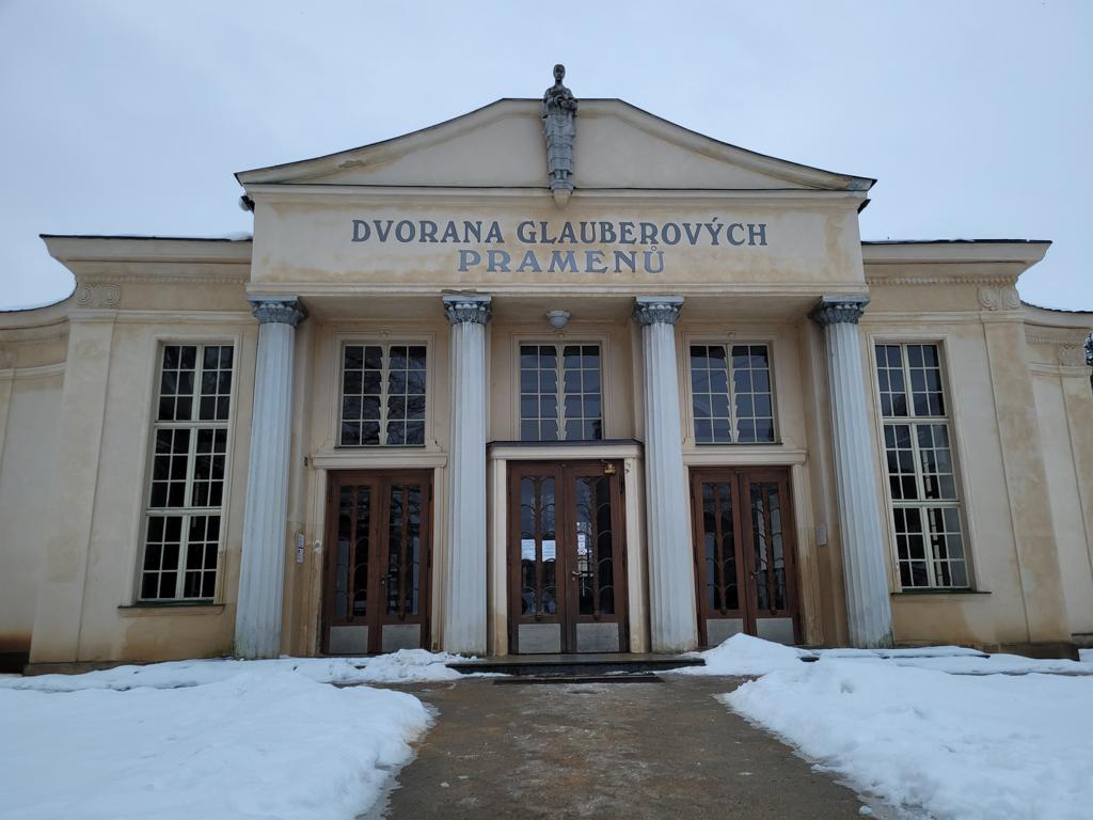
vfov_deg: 53.1
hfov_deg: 67.3
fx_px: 821
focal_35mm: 26
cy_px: 410
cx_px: 546
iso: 64
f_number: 1.8
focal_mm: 5.4
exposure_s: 1/100
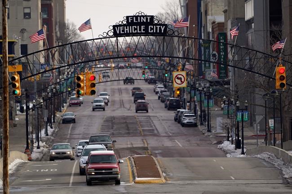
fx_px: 3122
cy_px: 97
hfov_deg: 5.4
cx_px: 146
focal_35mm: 385
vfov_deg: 3.6
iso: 800
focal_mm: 385
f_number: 5.6
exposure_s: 1/2500
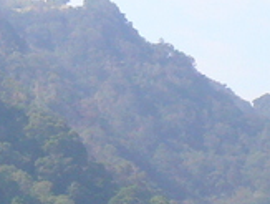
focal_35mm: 470
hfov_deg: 4.2
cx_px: -157
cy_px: 204
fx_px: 3674
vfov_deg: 3.2
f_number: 5
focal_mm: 14.2
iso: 100
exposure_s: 1/250
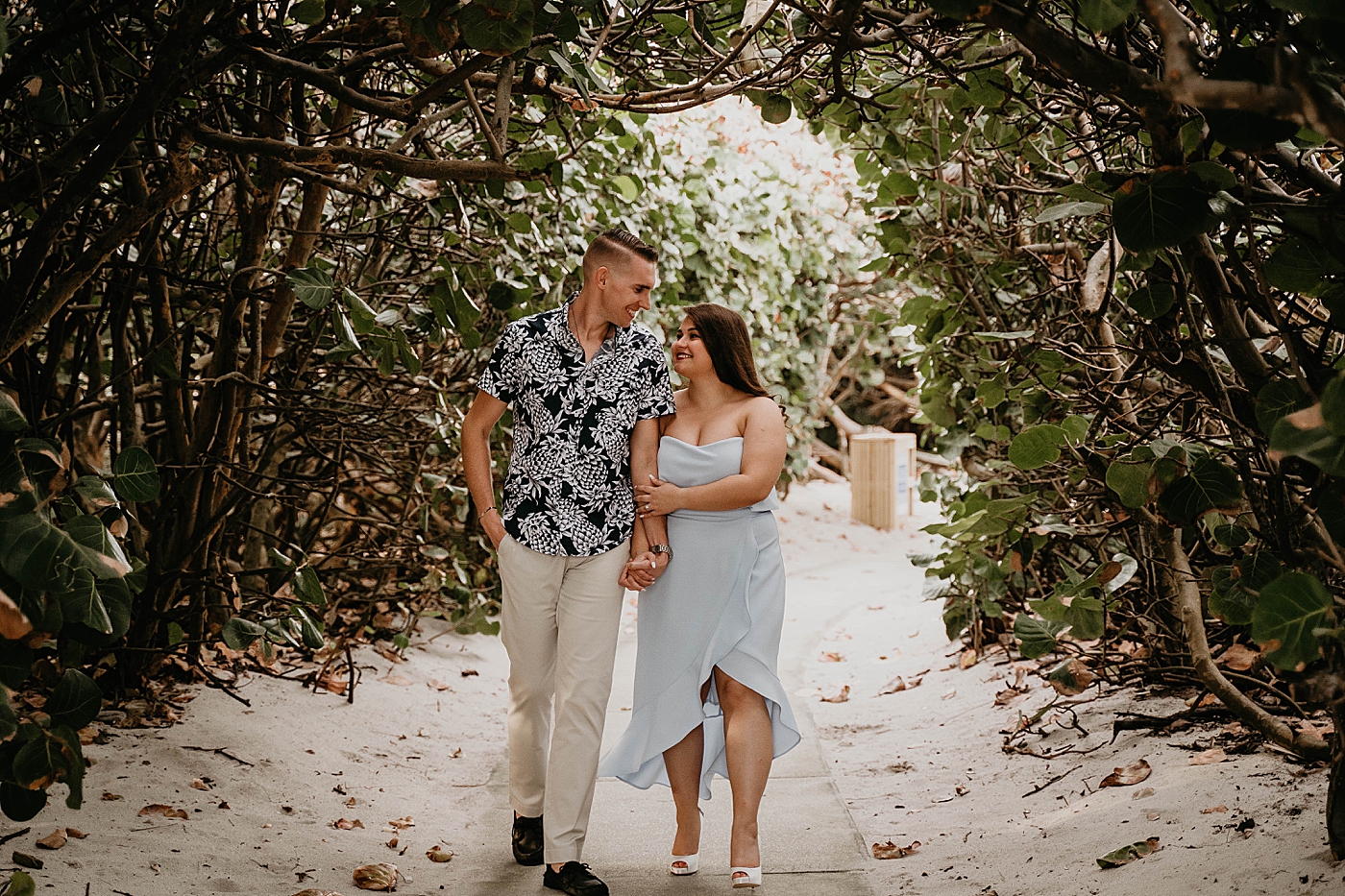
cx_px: 672
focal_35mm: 56
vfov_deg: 24.2
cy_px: 448
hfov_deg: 35.6
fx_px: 2092
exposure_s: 1/200
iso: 1250
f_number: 2.8
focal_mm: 56
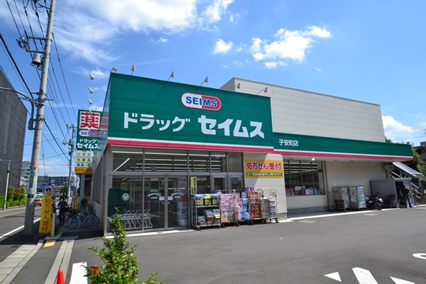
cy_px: 142
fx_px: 248
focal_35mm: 21
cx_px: 213
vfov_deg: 59.5
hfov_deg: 81.2
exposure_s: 1/500
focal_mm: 14
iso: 360
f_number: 11
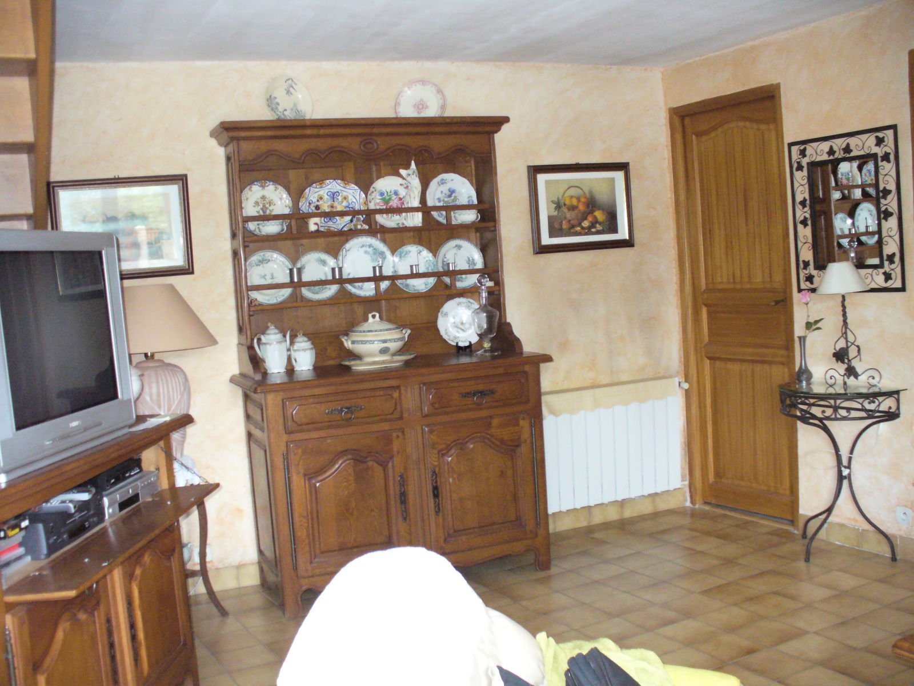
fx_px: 977
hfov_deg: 50.1
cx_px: 457
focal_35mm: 37
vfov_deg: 38.7
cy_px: 343
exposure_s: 1/30
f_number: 2.8
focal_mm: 6.1
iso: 400
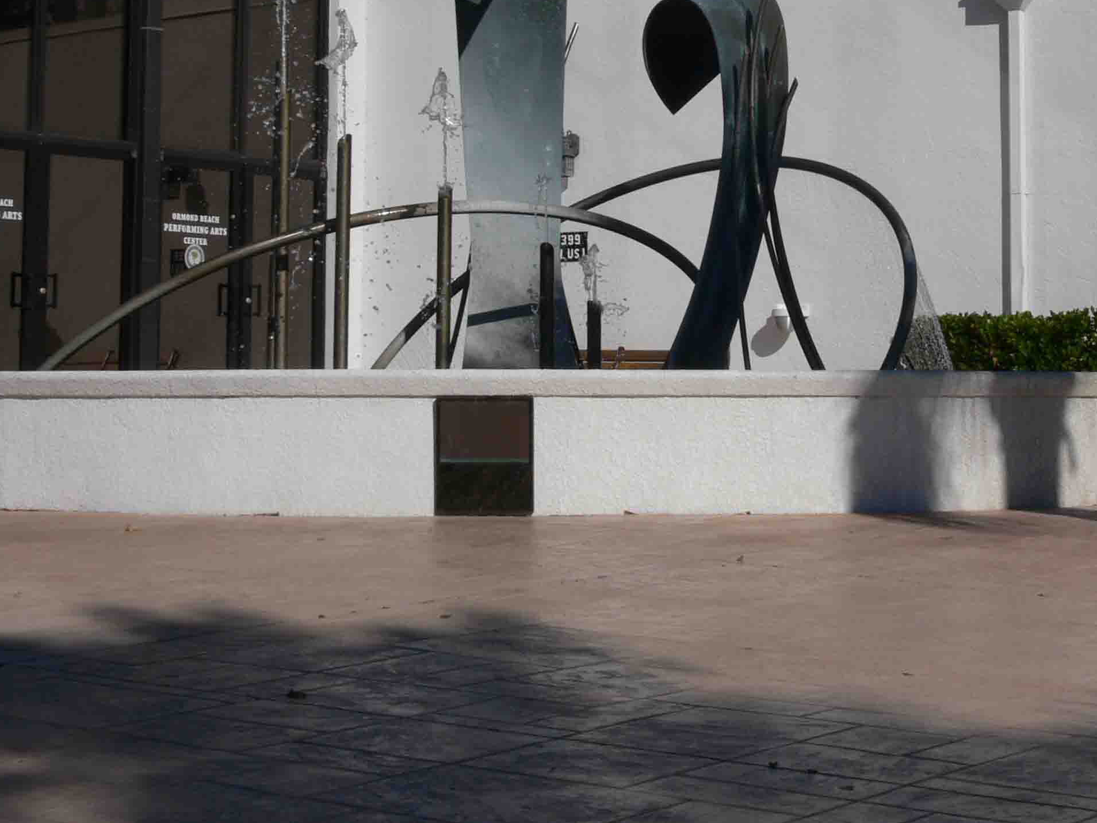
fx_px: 2820
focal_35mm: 89
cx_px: 796
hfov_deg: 21.9
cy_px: 126
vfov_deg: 16.4
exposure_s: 1/640
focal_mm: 10.9
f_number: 8
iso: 80
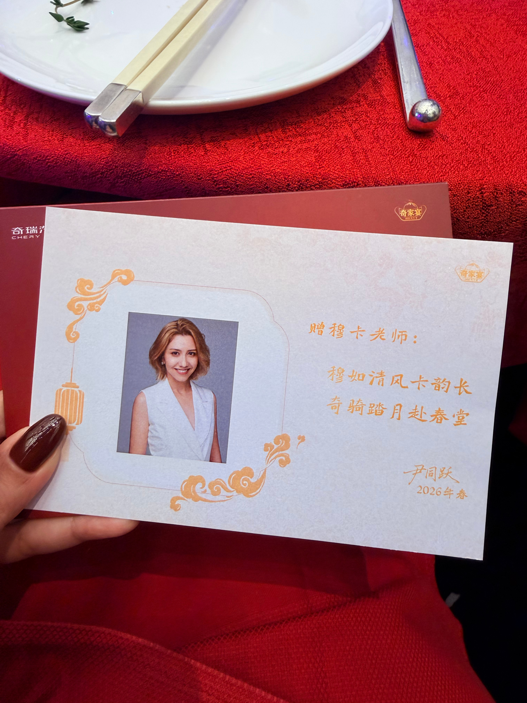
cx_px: 264
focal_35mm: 24
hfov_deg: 56.8
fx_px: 487
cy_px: 352
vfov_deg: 71.6
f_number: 2.2
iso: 200
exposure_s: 1/100
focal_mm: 2.22
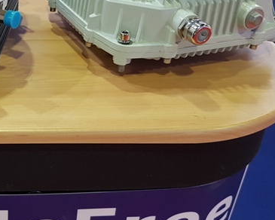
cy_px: 70
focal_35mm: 56
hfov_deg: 31.6
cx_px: 17
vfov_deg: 27.0
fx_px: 456
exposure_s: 1/50
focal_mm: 4.2
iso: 160
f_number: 1.7
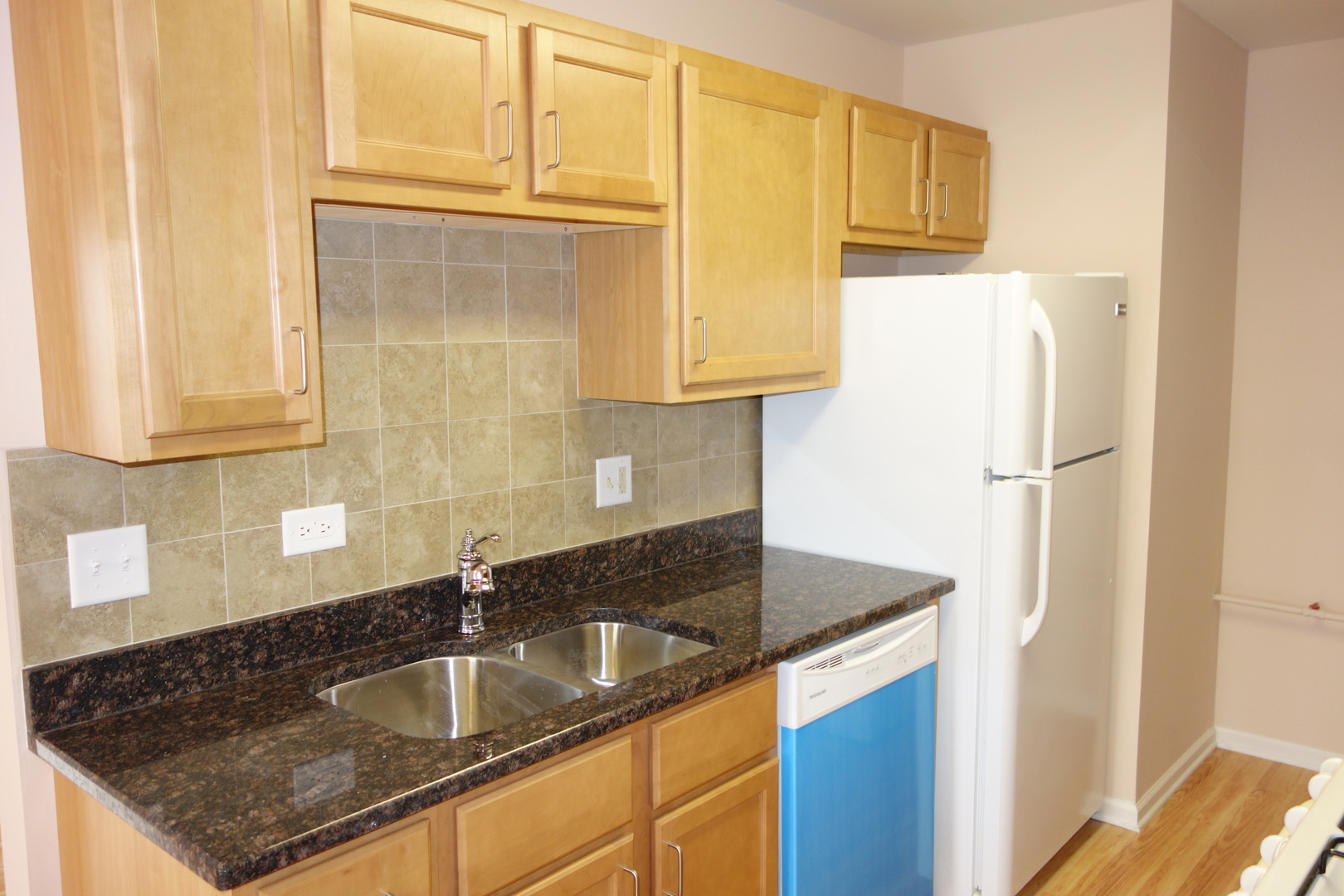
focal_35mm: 28
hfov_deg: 65.5
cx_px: 672
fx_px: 1045
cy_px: 448
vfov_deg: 46.4
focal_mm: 10.4
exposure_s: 1/40
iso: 200
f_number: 1.8
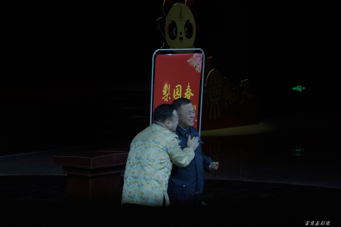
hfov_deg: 19.5
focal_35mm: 105
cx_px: 170
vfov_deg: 13.0
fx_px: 994
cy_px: 114
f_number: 4
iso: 1250
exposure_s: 1/800
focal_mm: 105
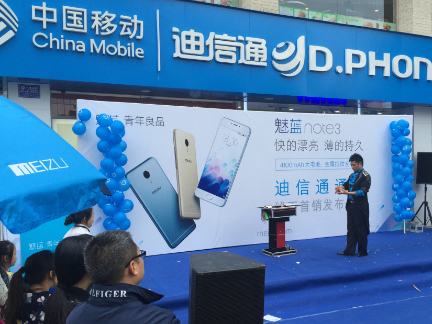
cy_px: 182
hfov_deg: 50.9
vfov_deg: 39.6
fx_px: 449
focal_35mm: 36
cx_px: 265
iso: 32
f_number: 2.2
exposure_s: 1/449
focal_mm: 4.15
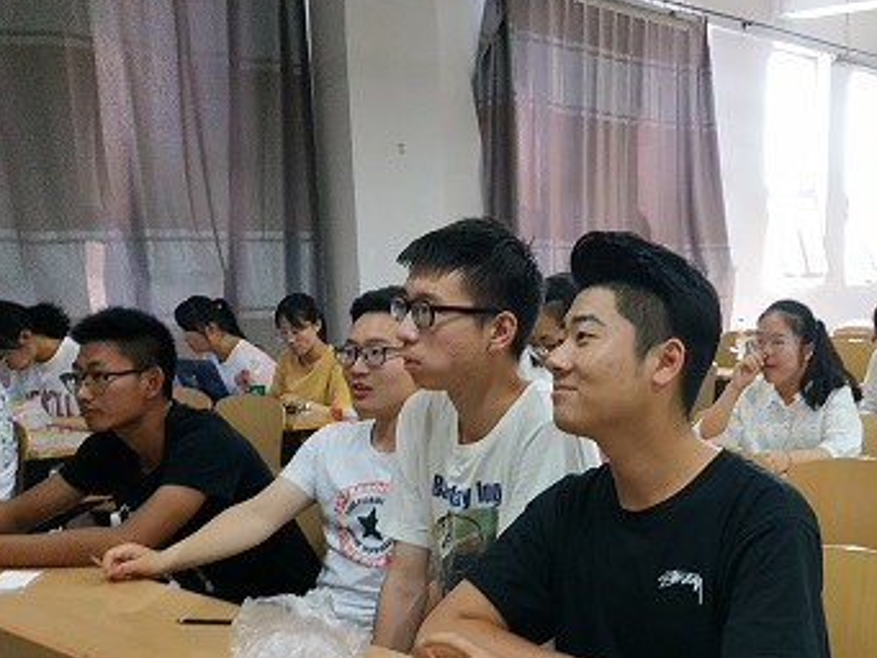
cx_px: 653
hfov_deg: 40.9
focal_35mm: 45
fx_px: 1140
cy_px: 542
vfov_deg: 31.2
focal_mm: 3.94
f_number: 1.9
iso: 200
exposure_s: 1/25
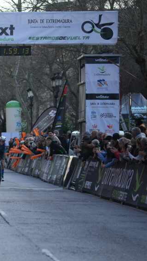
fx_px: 1469
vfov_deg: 10.2
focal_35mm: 212
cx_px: -34
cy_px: 130
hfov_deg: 5.7
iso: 500
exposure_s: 1/400
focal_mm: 134
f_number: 4
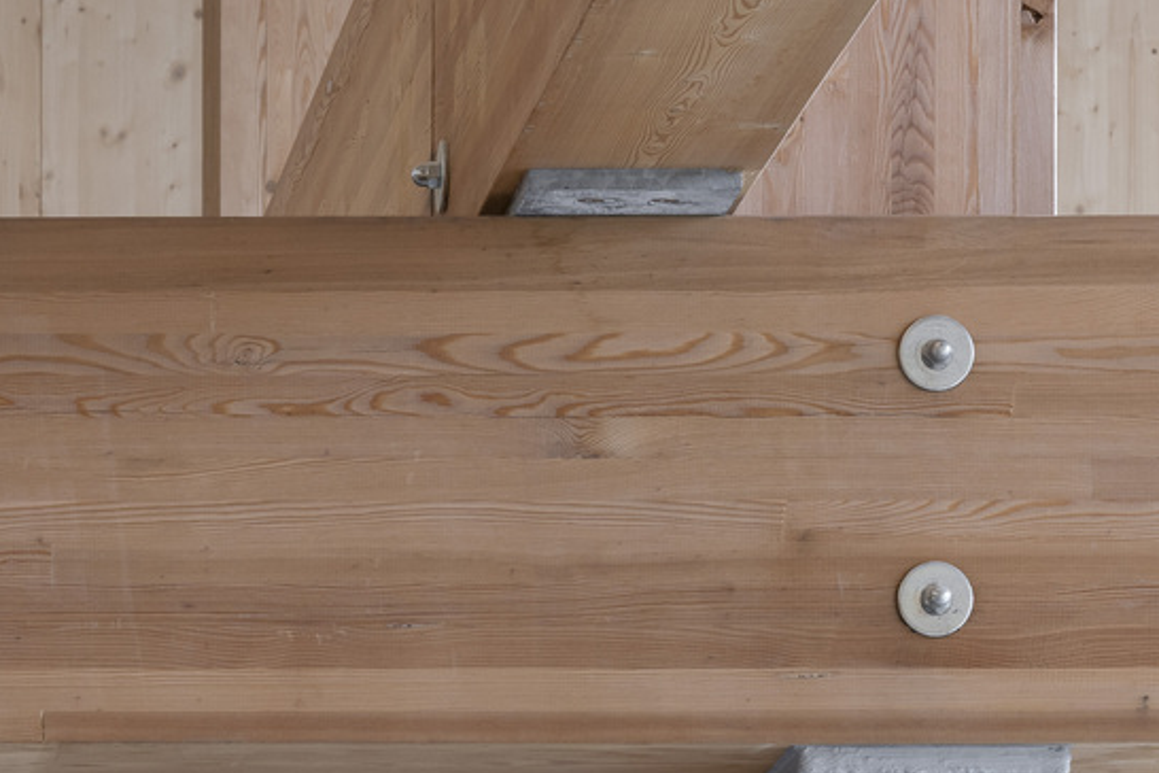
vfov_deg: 6.0
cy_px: 664
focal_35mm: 230
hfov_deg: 8.9
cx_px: 233
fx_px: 7414
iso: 200
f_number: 11
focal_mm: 62.9
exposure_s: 1/13
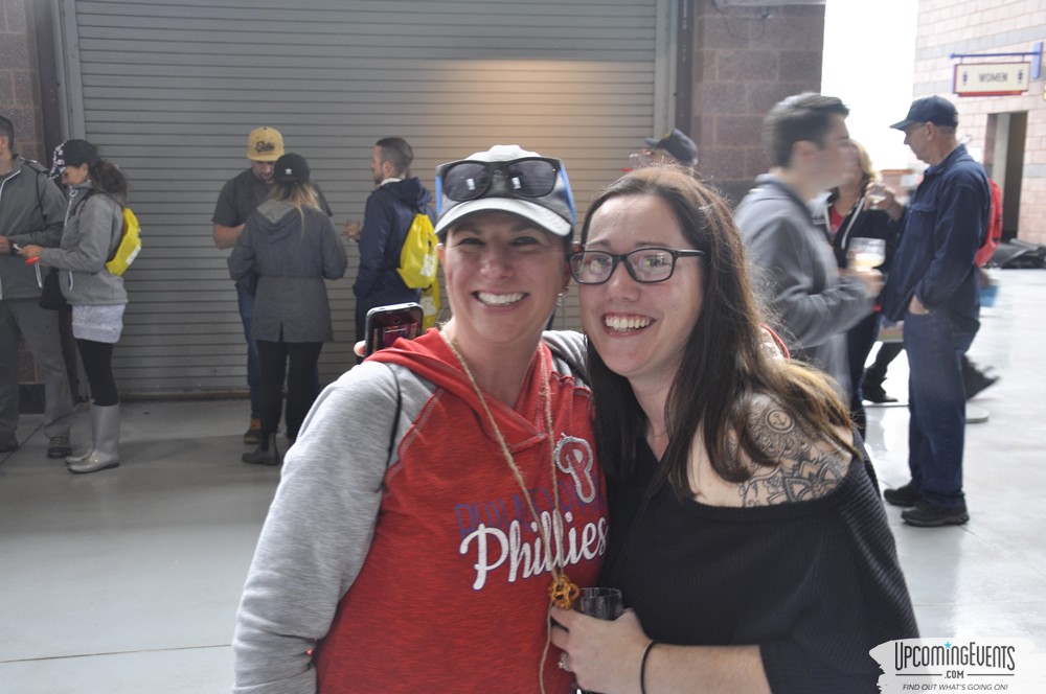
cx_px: 523
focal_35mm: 45
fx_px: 1306
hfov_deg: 43.7
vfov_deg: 29.8
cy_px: 347
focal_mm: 30
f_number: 6.3
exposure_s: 1/40
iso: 400
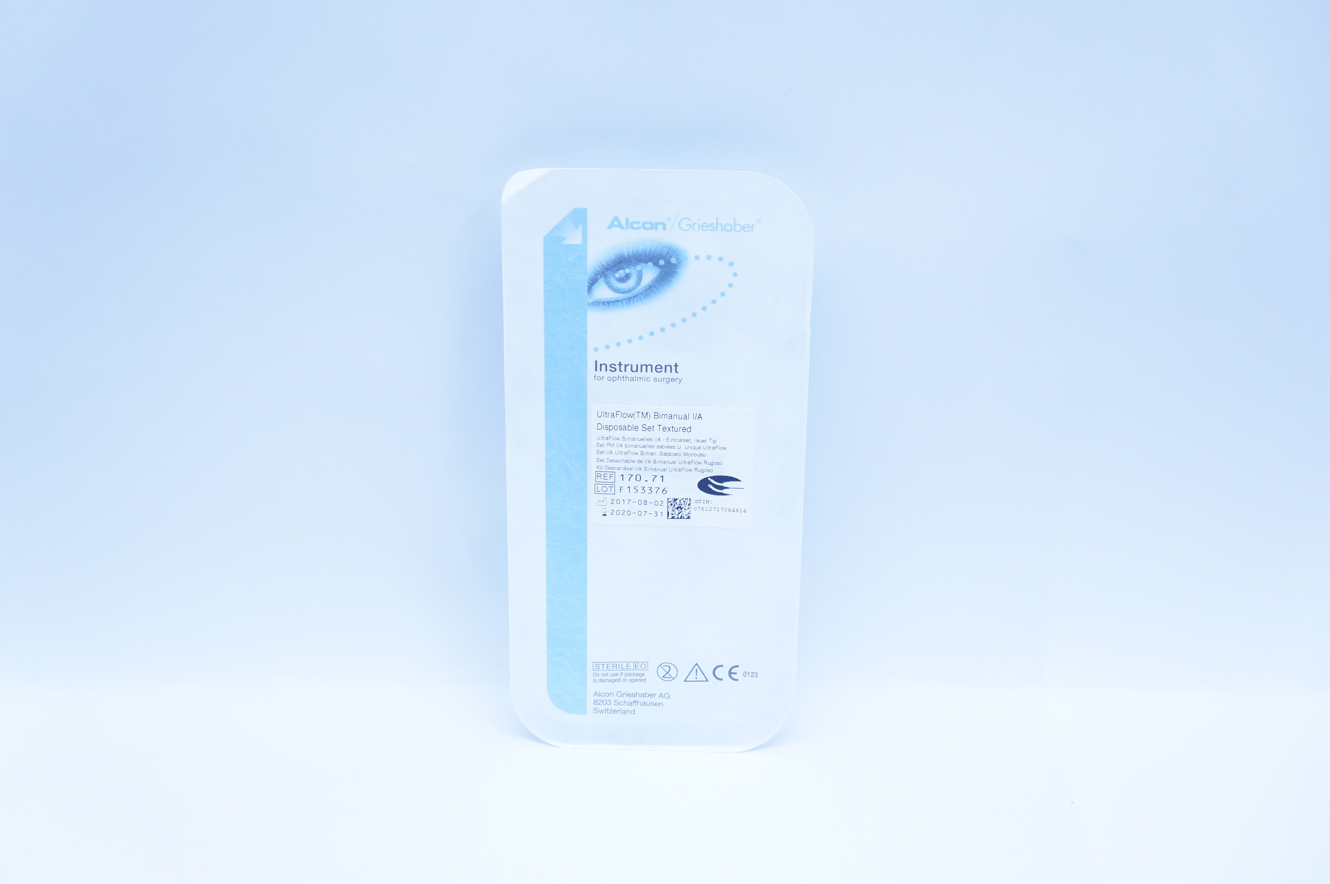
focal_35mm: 51
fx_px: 1882
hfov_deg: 38.9
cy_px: 442
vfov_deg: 26.4
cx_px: 665
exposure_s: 1/200
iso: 800
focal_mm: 34
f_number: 4.5
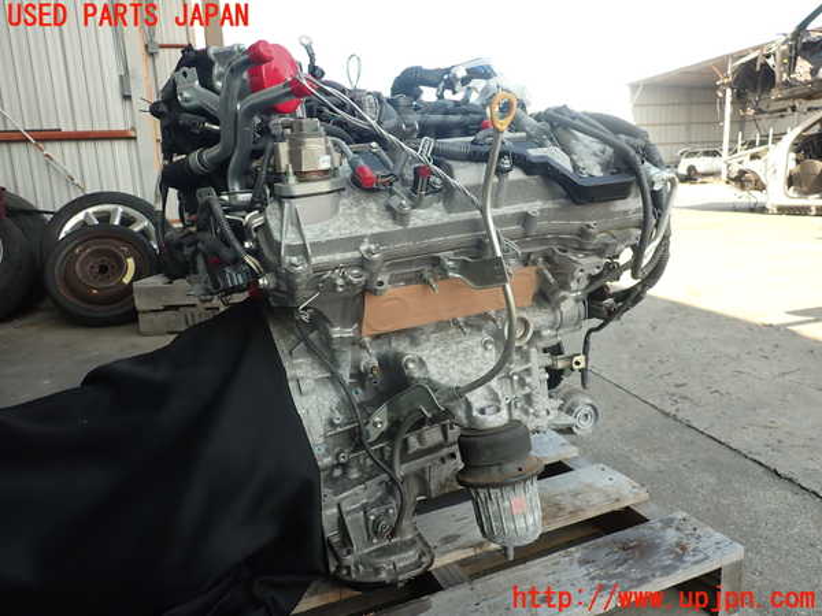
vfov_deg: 54.9
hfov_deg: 69.4
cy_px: 308
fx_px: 594
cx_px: 411
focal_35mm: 25
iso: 100
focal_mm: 4.5
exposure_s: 1/320
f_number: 2.8
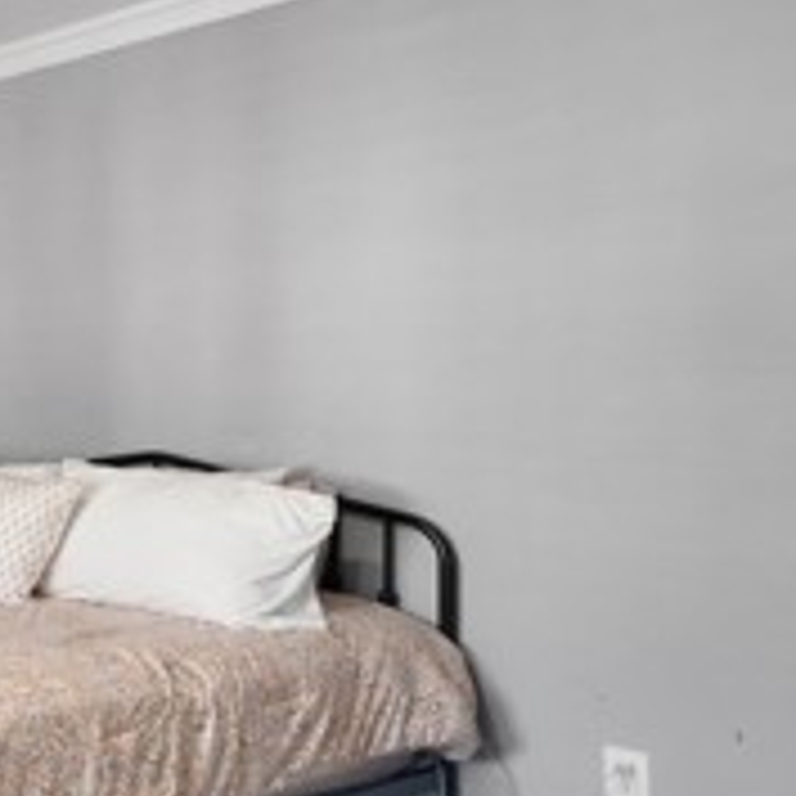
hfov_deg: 26.5
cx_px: -459
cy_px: 346
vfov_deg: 41.8
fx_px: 1041
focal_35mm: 40
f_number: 5.6
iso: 250
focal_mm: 13
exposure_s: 1.3
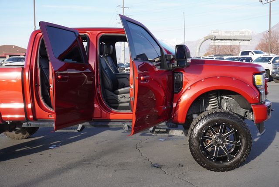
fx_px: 291
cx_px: 140
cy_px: 94
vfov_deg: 35.6
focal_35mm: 38
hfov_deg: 51.2
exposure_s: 1/125
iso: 100
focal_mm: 25
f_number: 6.3
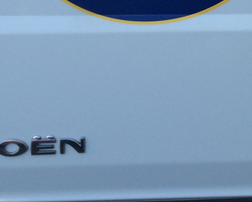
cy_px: -148
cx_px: 328
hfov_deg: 14.6
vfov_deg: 11.5
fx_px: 940
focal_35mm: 126
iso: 32
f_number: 2.2
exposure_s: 1/277
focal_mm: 4.15
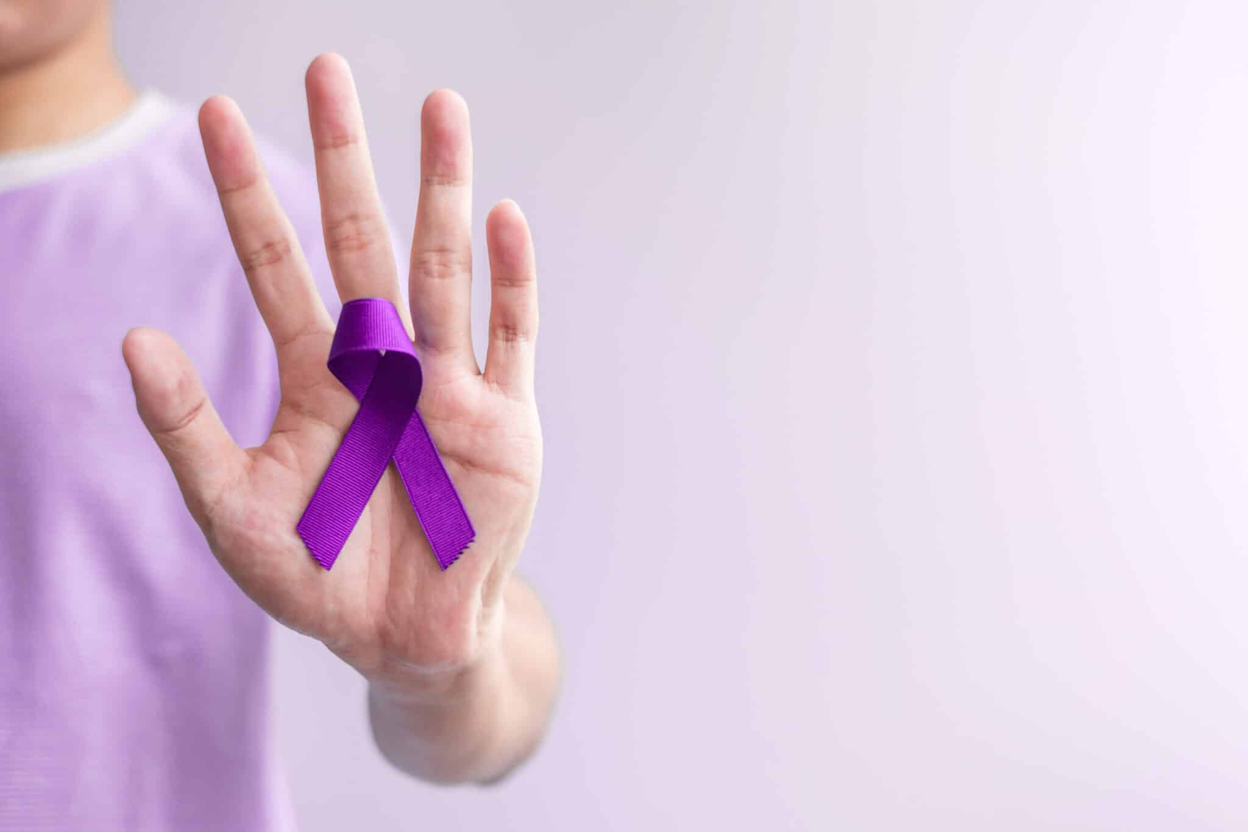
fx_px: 1837
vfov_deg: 25.5
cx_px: 624
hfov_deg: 37.5
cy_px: 416
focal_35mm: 53
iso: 200
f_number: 2
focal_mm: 35
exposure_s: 1/2200
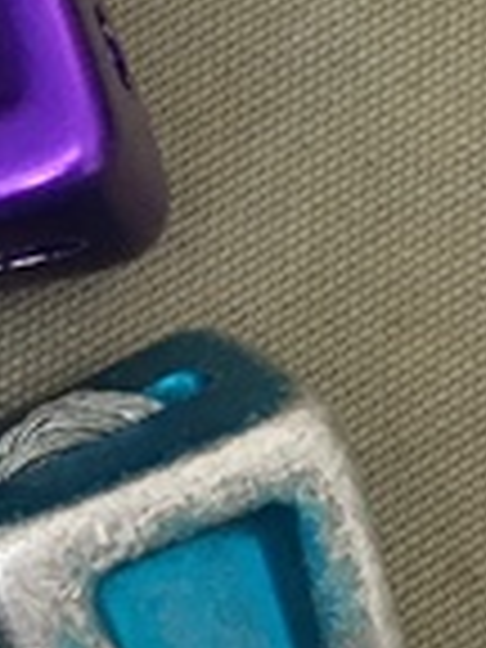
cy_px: 518
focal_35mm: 151
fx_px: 2827
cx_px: -722
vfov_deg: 13.0
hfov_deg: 8.8
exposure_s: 1/30
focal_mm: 4.15
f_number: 2.2
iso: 160
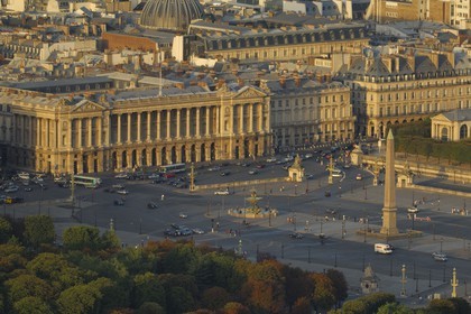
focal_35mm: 450
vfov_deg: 3.1
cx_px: 236
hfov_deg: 4.6
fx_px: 5887
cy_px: 157
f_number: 4
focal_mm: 300
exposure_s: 1/320
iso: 100
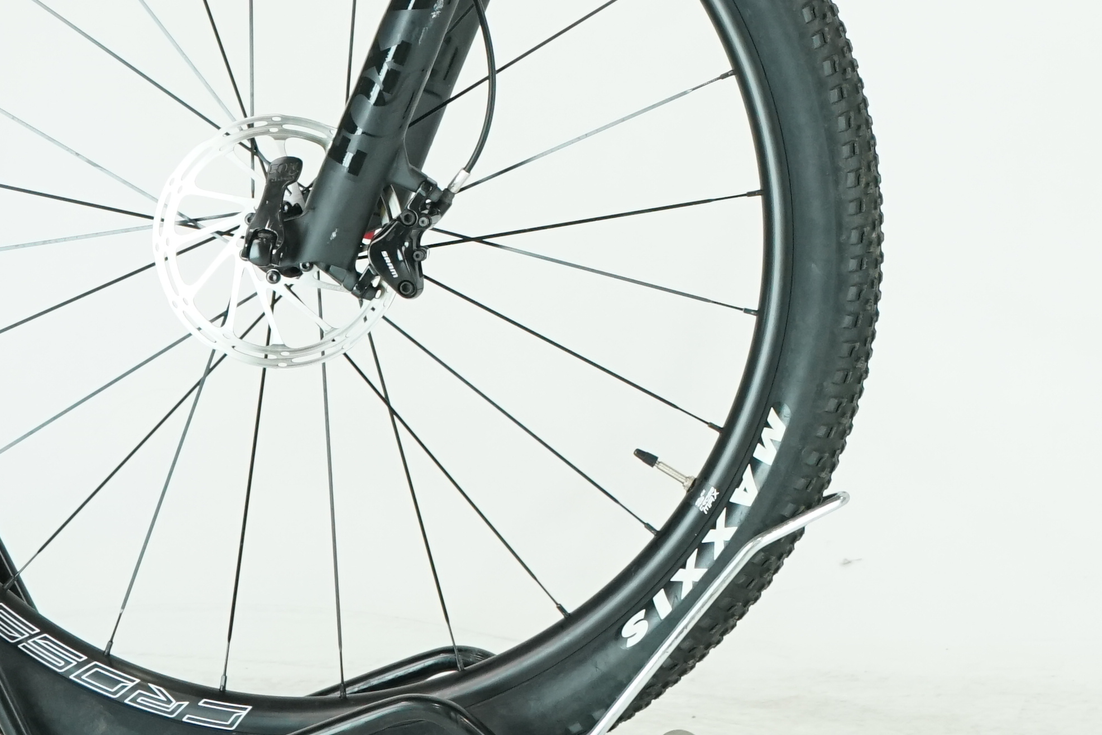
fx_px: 4744
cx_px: 1253
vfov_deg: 8.7
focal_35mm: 155
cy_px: -160
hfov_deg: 13.0
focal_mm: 51
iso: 1600
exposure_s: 1/200
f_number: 5.6
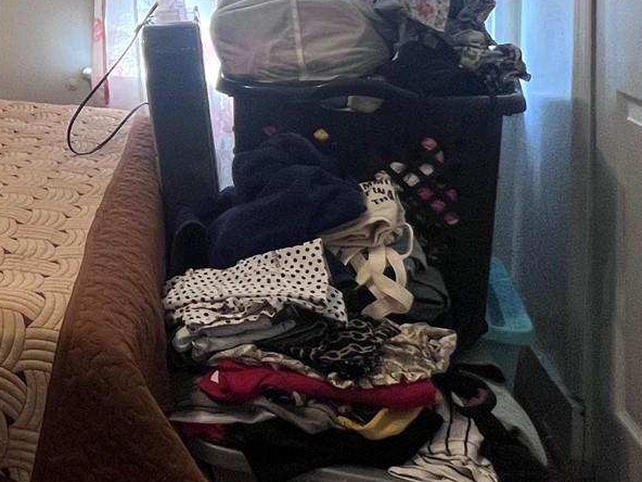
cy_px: -23
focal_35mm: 45
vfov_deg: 29.6
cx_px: -146
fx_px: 835
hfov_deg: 33.4
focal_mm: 1.57
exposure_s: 1/120
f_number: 1.8
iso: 160
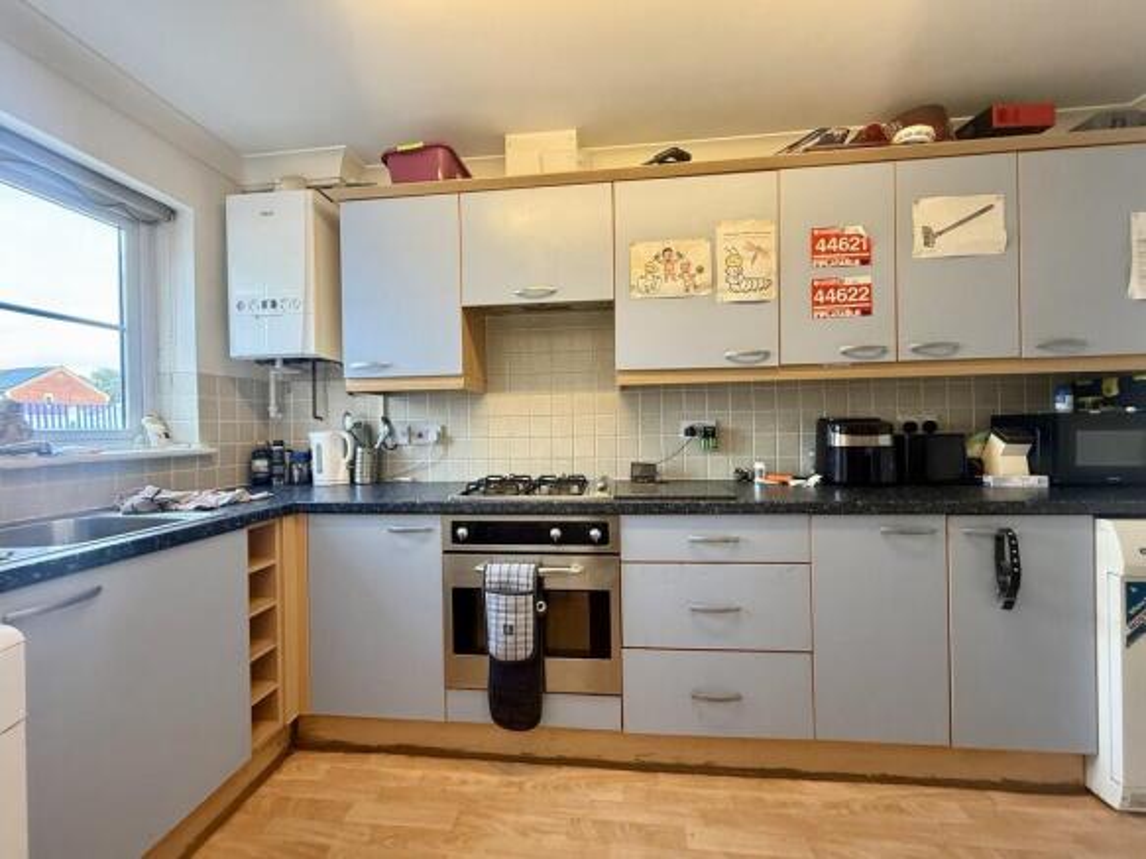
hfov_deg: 102.1
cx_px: 573
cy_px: 430
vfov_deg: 85.7
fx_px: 463
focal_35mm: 14
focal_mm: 2.22
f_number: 2.2
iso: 200
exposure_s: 1/100
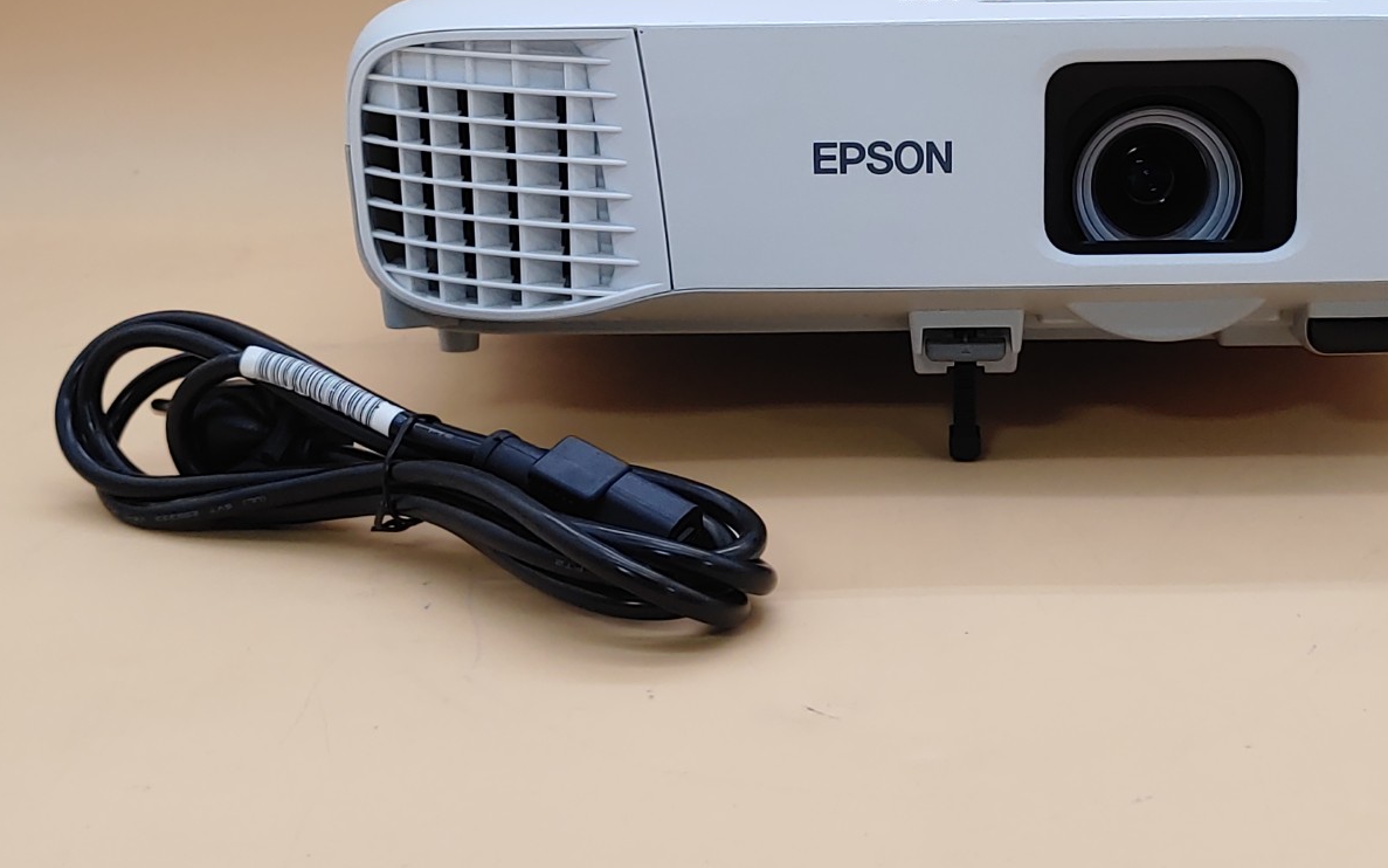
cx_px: 829
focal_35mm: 63
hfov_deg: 32.4
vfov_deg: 20.6
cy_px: 283
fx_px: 2383
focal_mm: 4.36
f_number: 1.8
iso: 50
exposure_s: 1/120
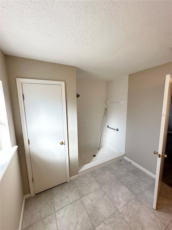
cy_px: 115
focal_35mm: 14
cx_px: 86
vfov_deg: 102.1
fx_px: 93
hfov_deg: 85.7
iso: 40
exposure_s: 1/181
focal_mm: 2.22
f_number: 2.2
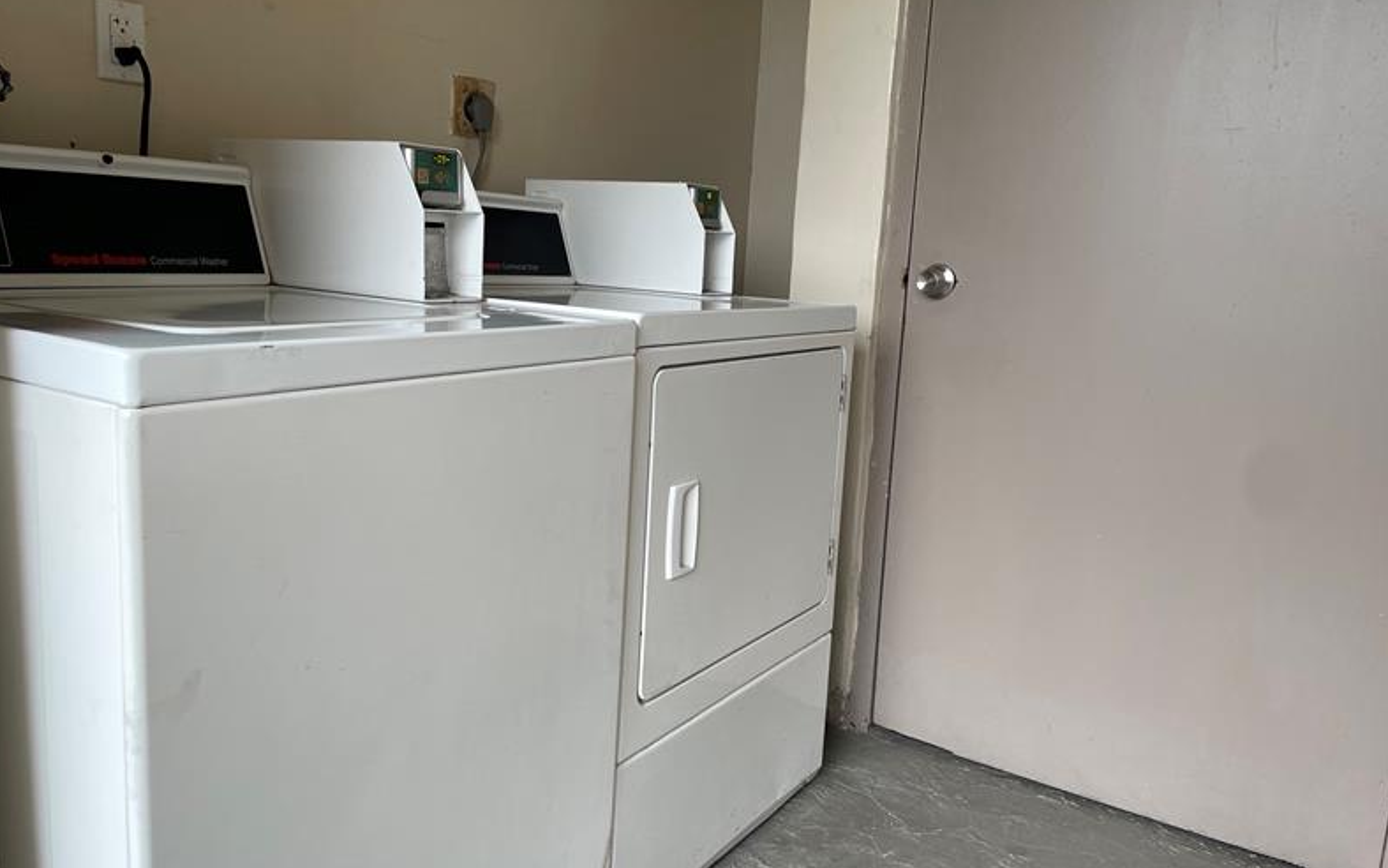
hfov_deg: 66.5
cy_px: 423
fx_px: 1059
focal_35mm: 28
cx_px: 688
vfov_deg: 44.5
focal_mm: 4.2
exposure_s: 1/121
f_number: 1.6
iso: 64
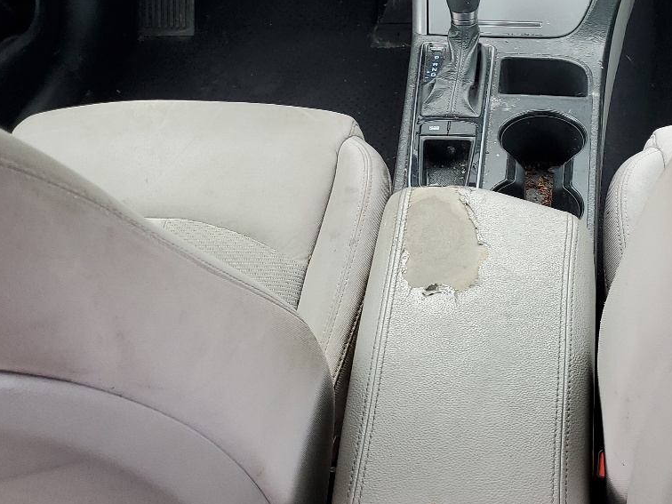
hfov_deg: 34.6
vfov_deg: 25.7
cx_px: 450
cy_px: 47
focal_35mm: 55
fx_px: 1068
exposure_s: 1/149
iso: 50
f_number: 1.5
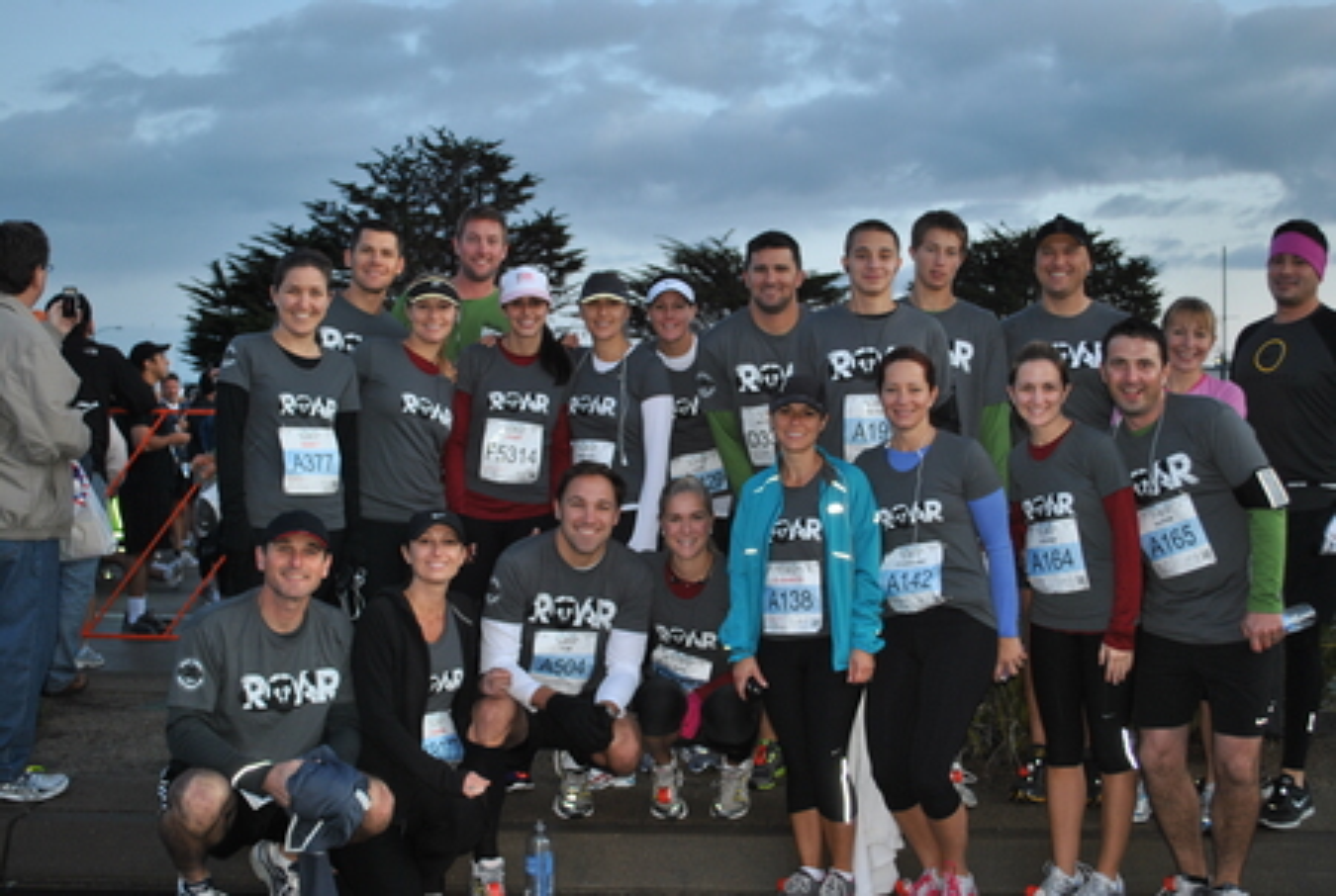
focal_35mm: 45
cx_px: 668
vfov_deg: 30.0
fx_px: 1673
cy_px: 448
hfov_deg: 43.5
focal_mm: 30
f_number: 4.5
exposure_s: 1/60
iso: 200
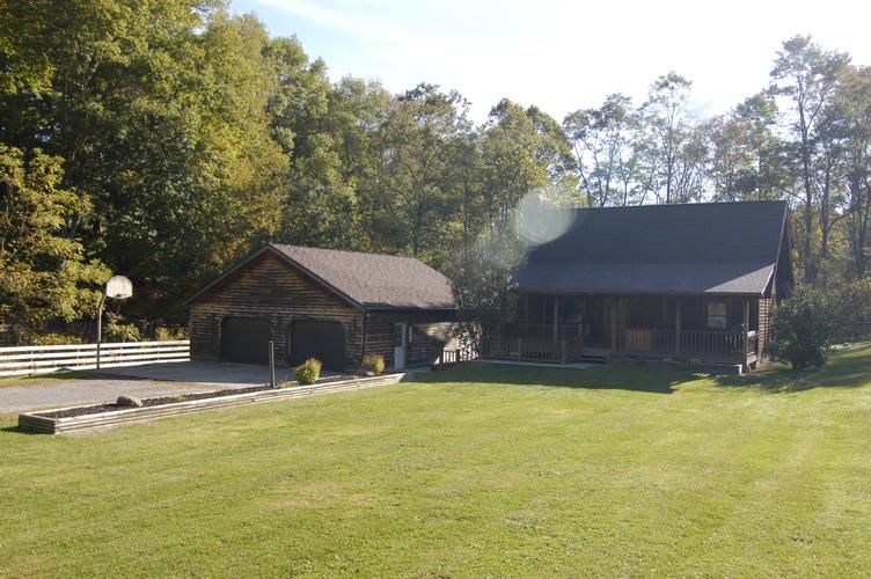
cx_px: 436
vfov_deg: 43.5
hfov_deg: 62.0
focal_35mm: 30
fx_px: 725
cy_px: 290
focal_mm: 20
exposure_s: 1/180
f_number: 8
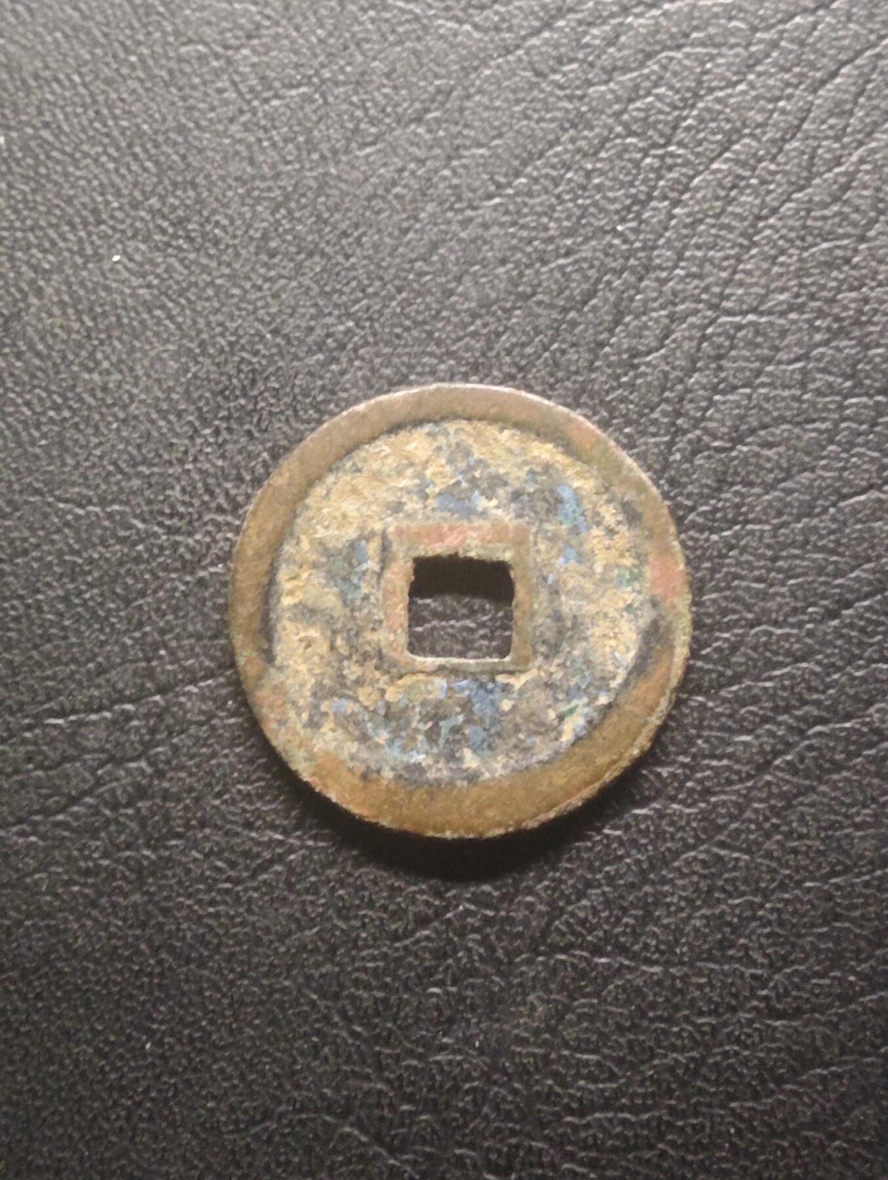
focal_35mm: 50
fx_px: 1706
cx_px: 444
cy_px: 590
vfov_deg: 38.1
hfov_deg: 29.2
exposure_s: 1/20
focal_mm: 3.42
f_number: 2.2
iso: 1250
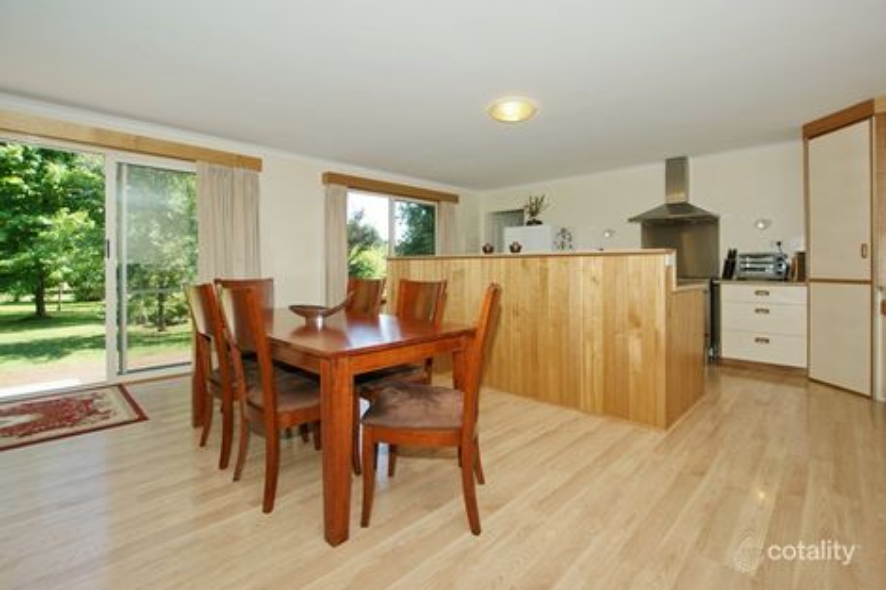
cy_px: 295
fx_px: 369
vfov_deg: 77.3
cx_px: 443
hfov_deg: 100.4
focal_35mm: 15
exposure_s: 1/160
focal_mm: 10
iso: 200
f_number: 4
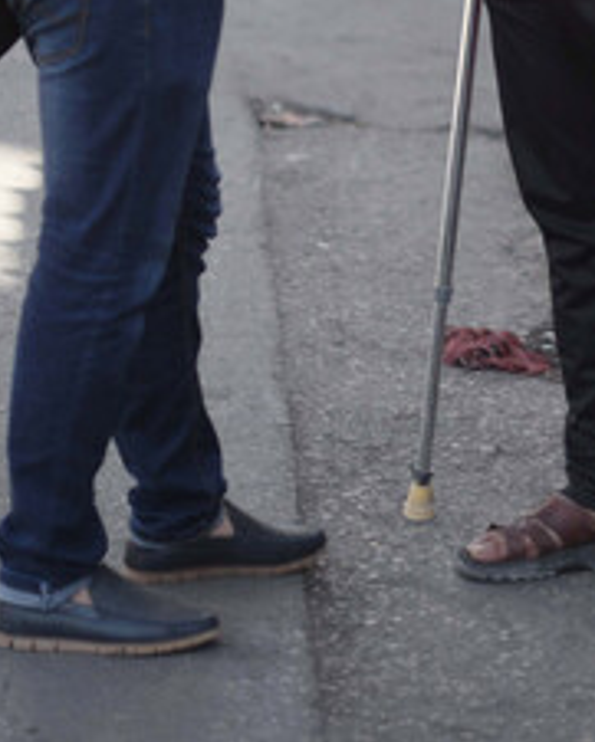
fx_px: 3652
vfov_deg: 11.4
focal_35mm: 166
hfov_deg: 9.2
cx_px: 671
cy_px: -131
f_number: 1.4
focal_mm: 50
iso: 100
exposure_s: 1/2000
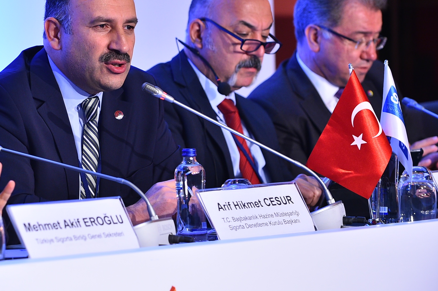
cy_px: 62
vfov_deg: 5.6
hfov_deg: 8.4
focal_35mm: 246
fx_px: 2990
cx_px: 101
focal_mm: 150
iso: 1600
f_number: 3.5
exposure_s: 1/125
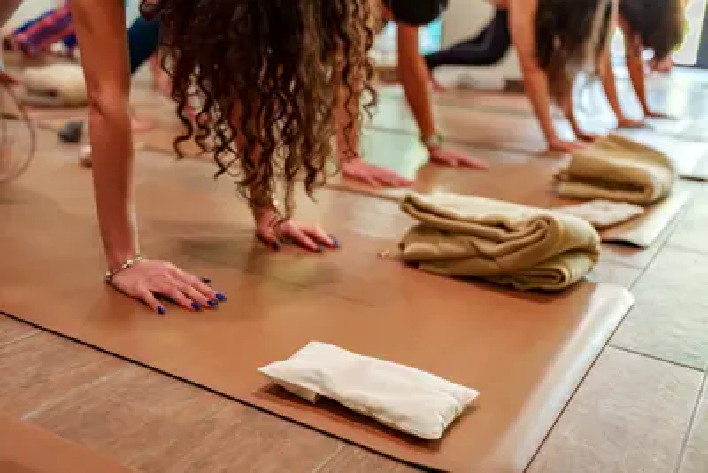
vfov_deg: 35.1
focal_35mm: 38
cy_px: 236
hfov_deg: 50.7
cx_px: 354
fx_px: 748
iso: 800
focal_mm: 25.9
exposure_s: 1/125
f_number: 1.8
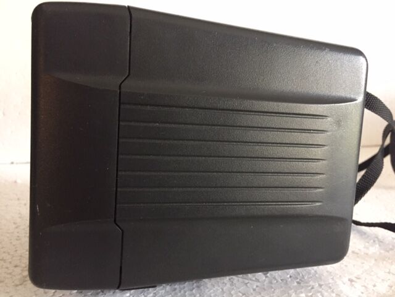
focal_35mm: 29
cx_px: 198
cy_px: 148
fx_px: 331
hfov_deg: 61.7
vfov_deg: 48.2
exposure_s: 1/25
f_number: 2.2
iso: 250
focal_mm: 4.15
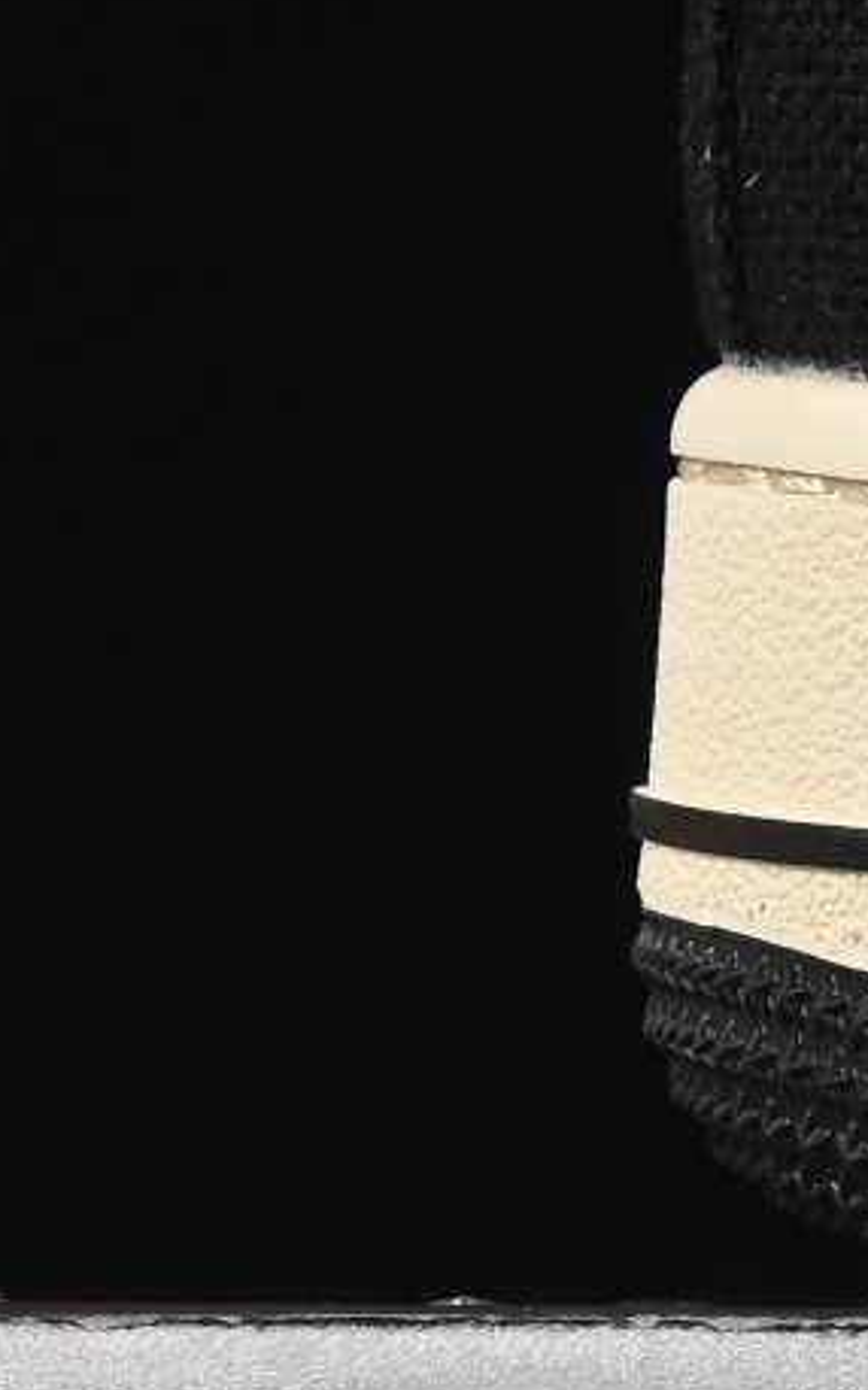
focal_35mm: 465
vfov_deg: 4.5
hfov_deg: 2.7
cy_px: -437
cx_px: 3408
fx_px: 17611
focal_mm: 50
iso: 160
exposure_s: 1/60
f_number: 6.3
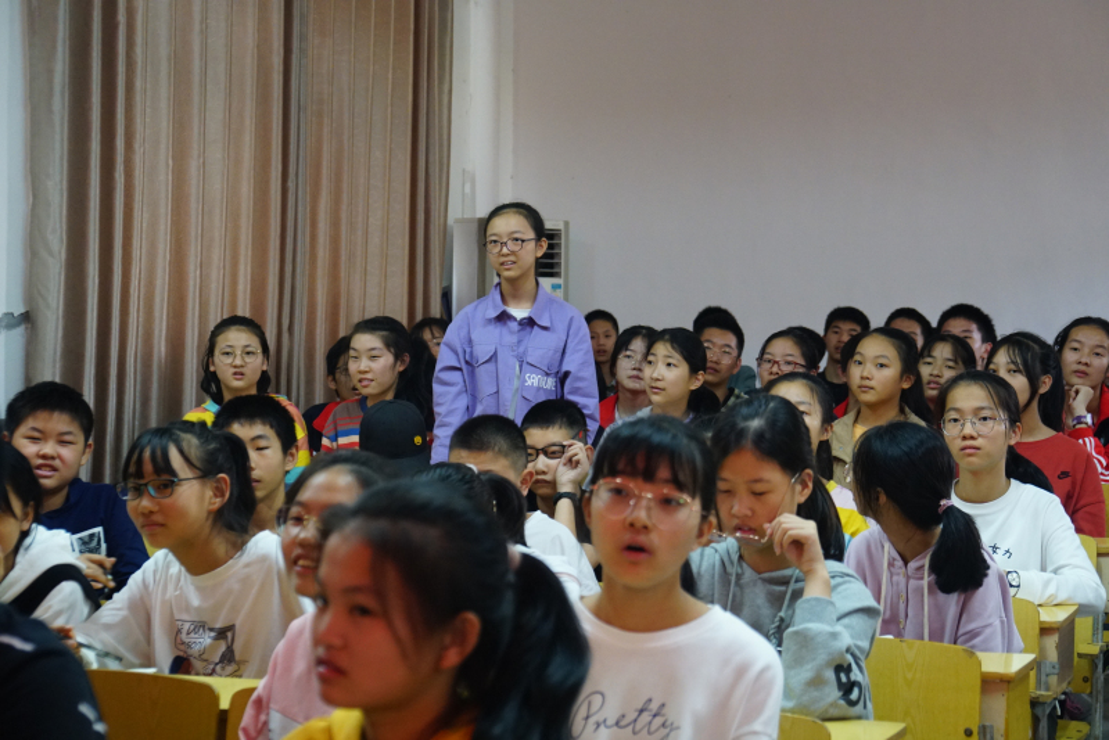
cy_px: 370
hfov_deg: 26.0
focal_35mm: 78
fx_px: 2404
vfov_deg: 17.5
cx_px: 554
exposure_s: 1/80
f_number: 4
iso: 2500
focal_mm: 52
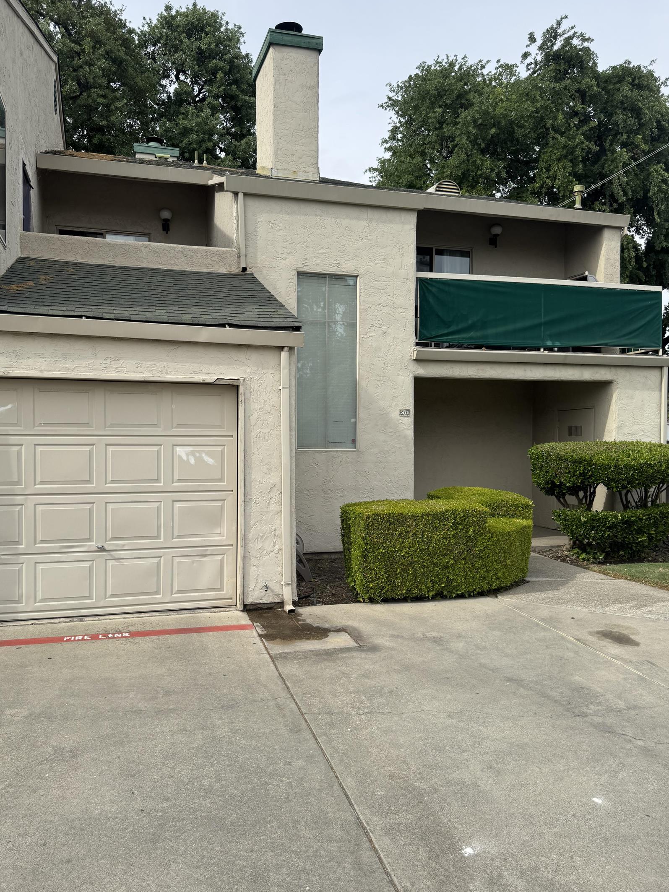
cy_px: 452
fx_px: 670
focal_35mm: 26
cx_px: 315
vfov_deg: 67.3
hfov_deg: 53.0
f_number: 1.78
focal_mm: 6.76
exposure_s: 1/3597
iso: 80
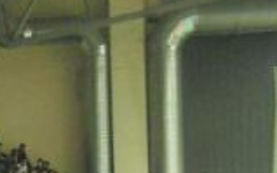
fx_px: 1320
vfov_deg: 7.3
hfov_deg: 11.7
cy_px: 311
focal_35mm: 175
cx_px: -52
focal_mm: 6.72
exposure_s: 1/30
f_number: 3.1
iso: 640
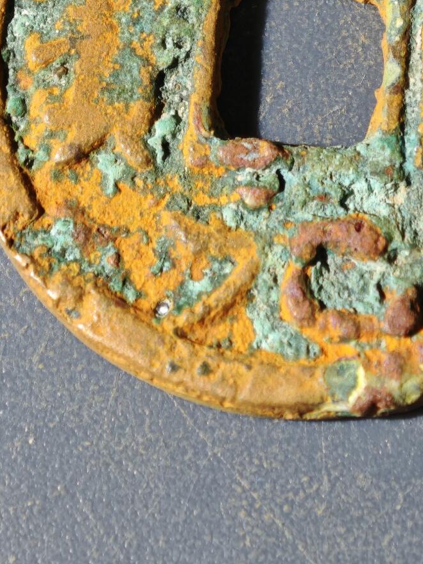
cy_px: 11
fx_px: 3471
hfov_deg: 7.0
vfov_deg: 9.2
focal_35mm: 213
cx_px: 268
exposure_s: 1/100
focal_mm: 9
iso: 200
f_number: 2
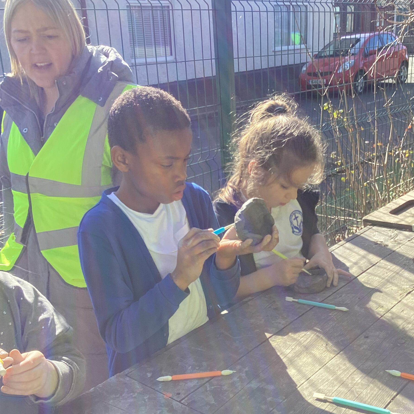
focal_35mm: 39
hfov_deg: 42.8
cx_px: 219
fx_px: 528
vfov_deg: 42.7
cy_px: 241
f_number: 2.4
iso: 25
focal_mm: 3.3
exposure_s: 1/306
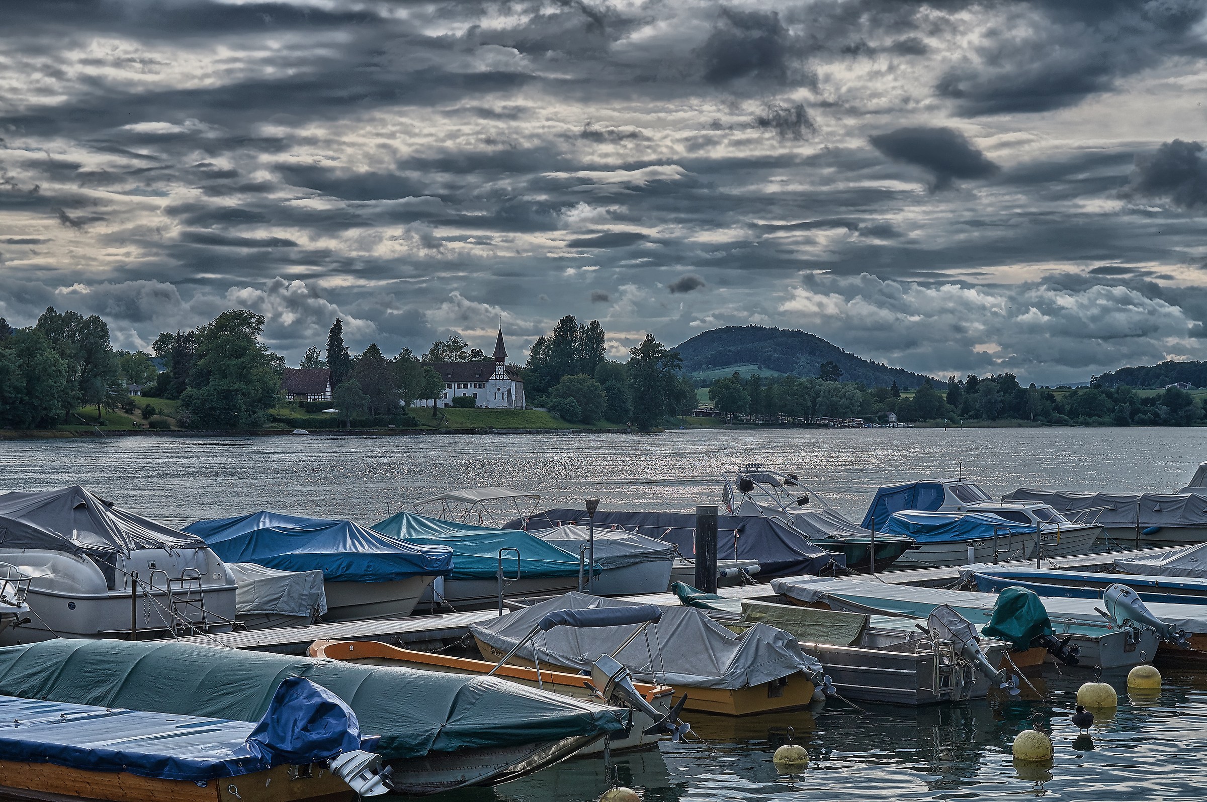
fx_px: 2060
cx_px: 604
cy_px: 401
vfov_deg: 22.0
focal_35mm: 62
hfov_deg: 32.7
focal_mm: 41
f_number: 7.1
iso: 100
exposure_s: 1/800
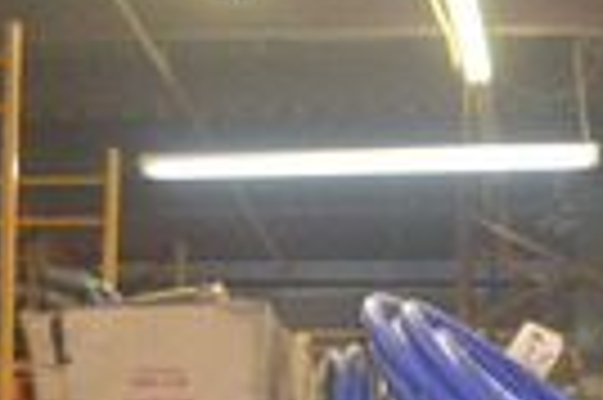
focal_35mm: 193
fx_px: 3229
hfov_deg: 10.6
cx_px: 124
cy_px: 928
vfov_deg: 6.8
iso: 1600
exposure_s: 1/60
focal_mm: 22
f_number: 4
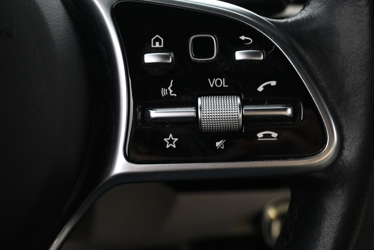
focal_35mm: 47
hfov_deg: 41.7
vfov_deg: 28.4
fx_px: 491
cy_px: 107
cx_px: 193
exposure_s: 1/40
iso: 4000
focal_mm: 27.5
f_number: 4.5
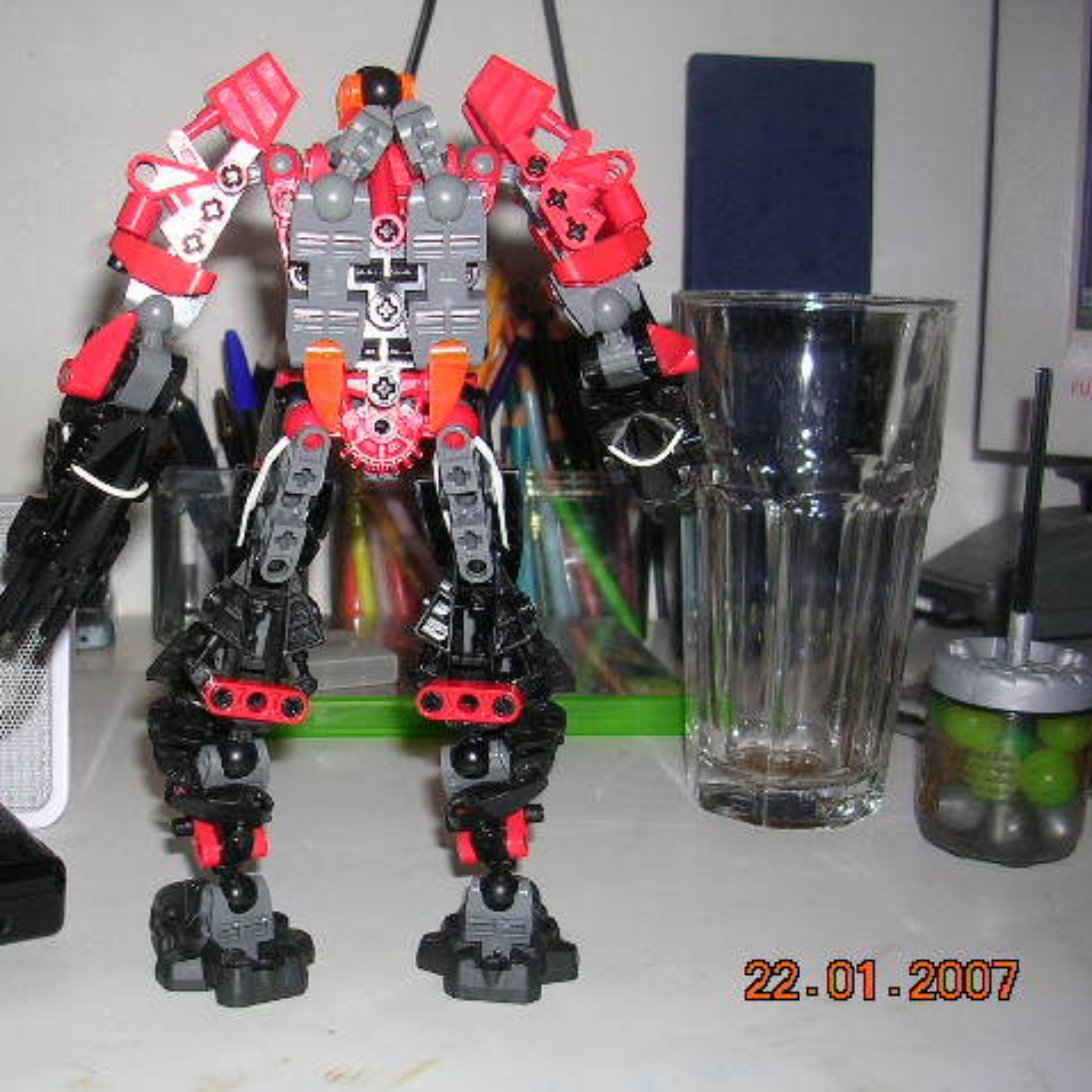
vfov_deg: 37.6
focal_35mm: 45
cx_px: 384
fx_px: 1606
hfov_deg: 37.2
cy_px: 546
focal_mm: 5.8
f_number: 2.8
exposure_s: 1/60.1
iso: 50
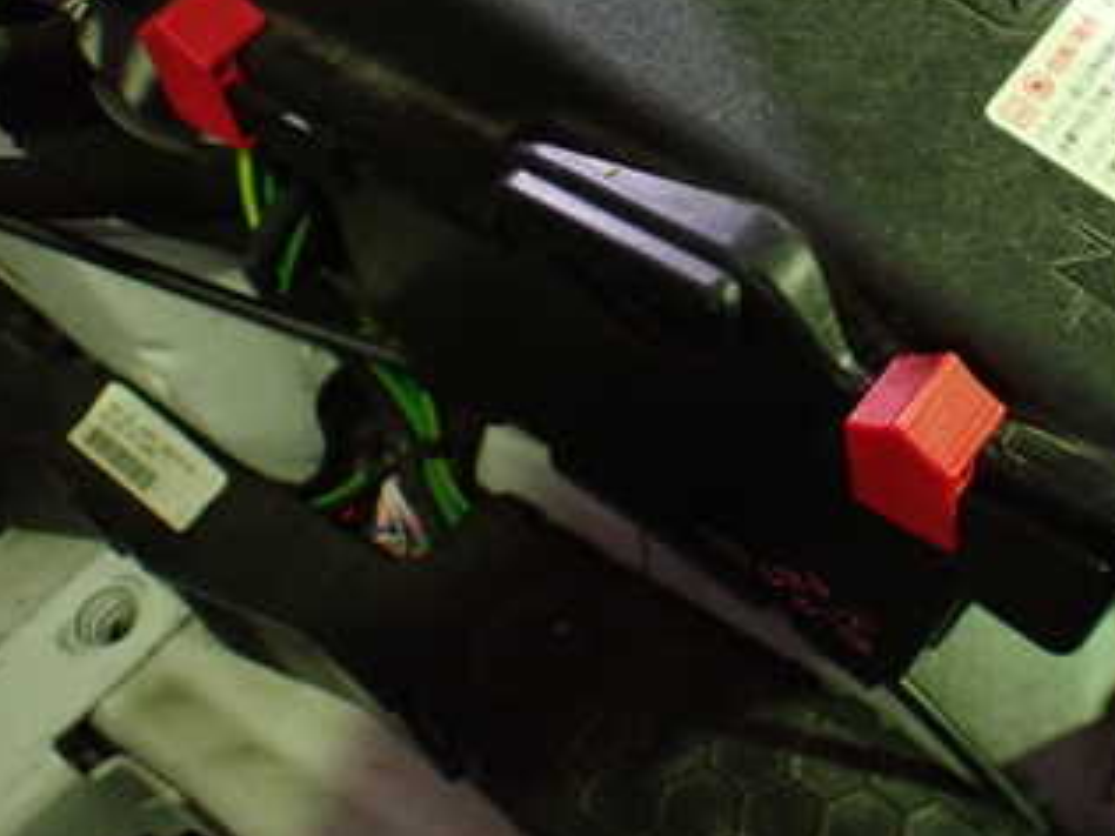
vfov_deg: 25.2
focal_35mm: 57
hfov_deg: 32.9
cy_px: 152
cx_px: 872
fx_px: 1836
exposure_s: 1/30
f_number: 2.3
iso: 800
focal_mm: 5.4
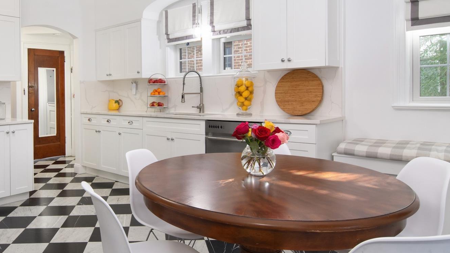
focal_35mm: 27
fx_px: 320
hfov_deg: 68.3
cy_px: 102
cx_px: 151
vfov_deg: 43.0
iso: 640
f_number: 11
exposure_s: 1/30
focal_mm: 11
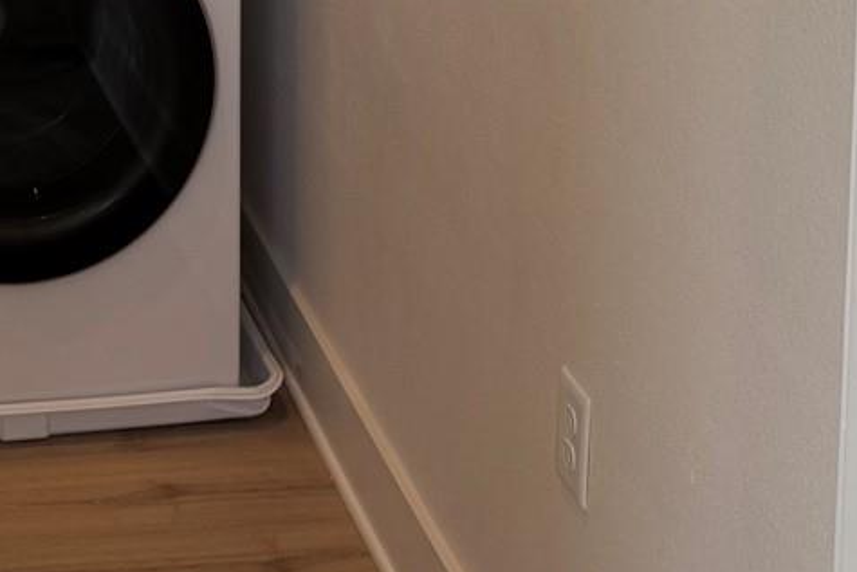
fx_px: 2000
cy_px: -404
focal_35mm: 84
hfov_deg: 23.5
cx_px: 85
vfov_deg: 14.6
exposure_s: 1/120
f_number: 1.78
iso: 80
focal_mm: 6.76
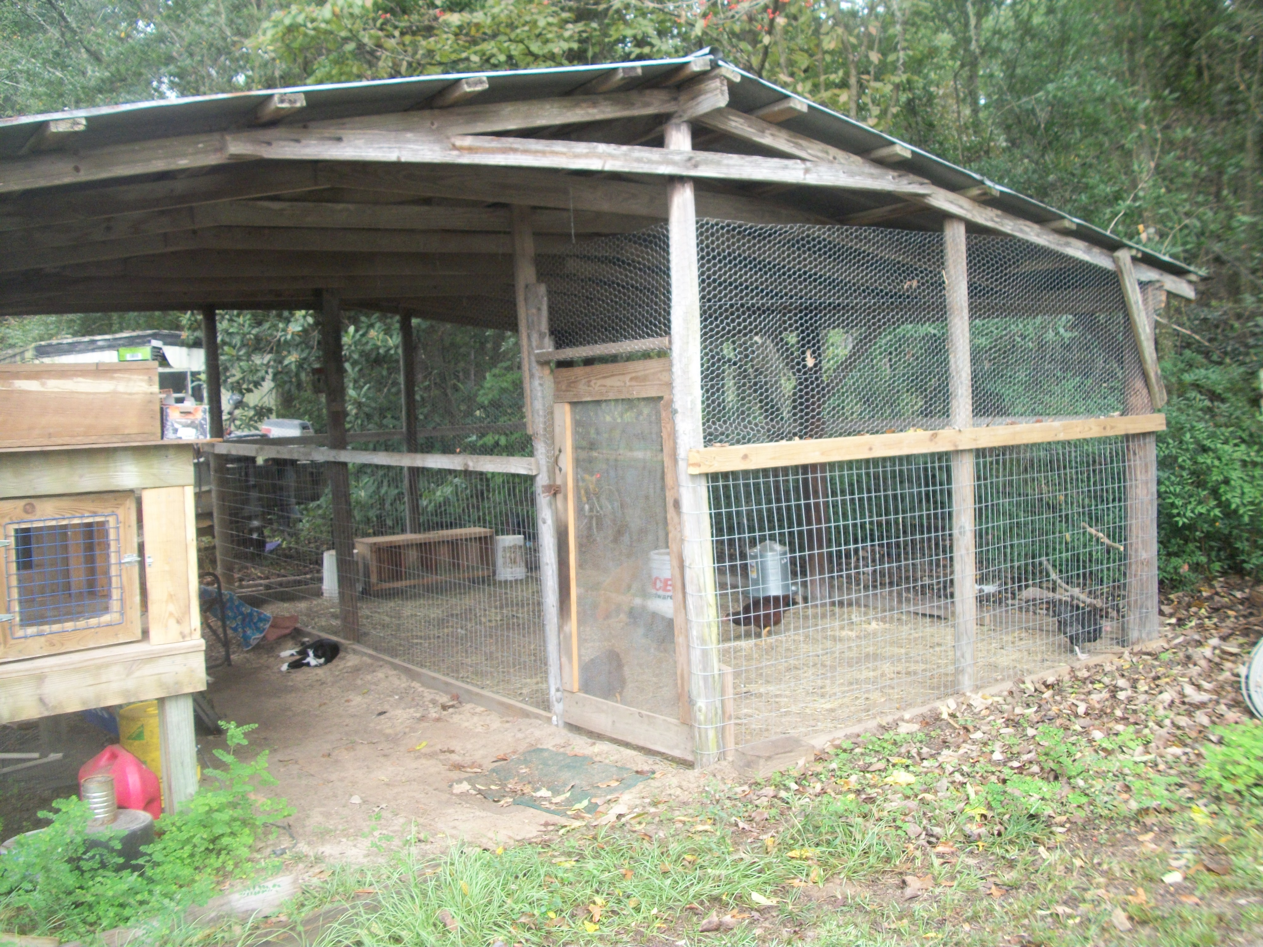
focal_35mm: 32
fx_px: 1168
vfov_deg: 44.2
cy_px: 474
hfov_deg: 56.8
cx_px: 632
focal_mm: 5.7
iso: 160
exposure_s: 1/40
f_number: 2.9
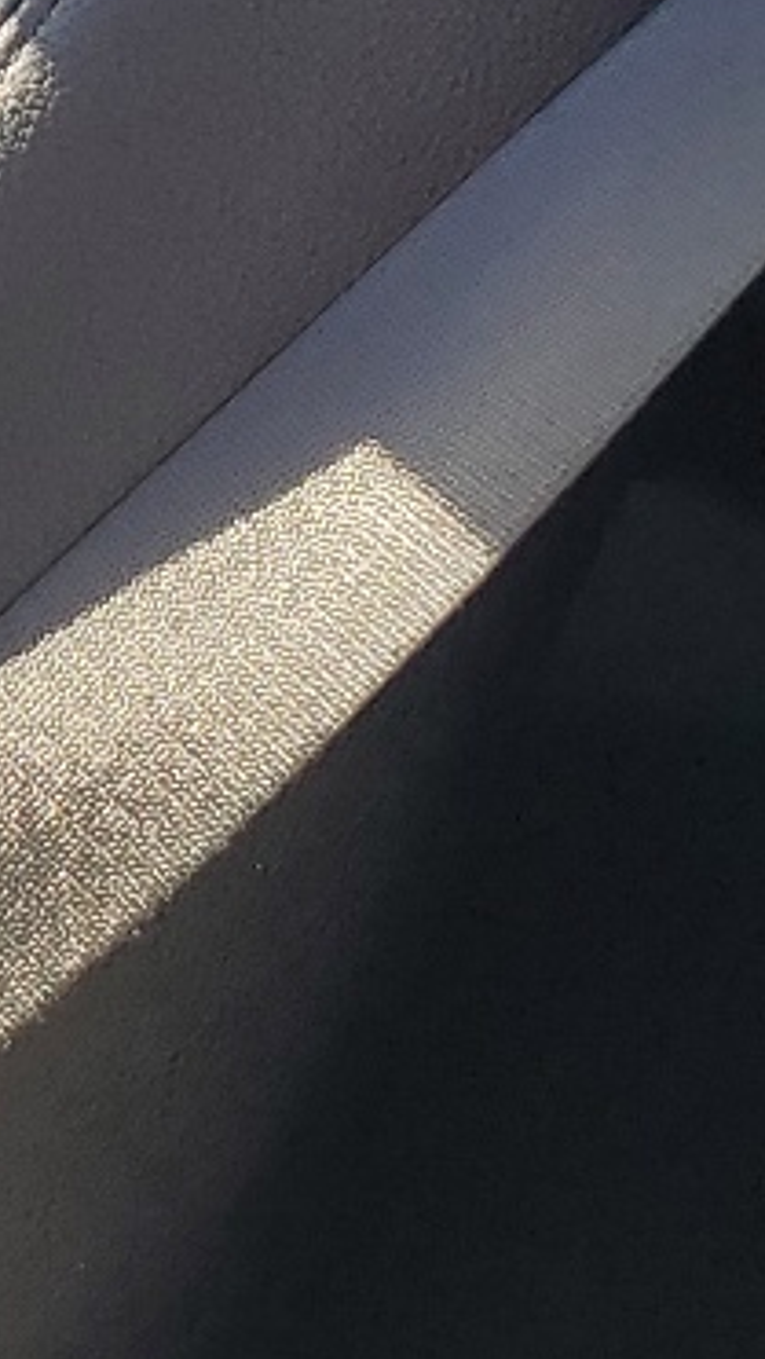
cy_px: 88
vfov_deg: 17.3
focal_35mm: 122
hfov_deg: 8.5
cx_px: -1457
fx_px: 4395
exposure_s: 1/357
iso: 50
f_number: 1.5
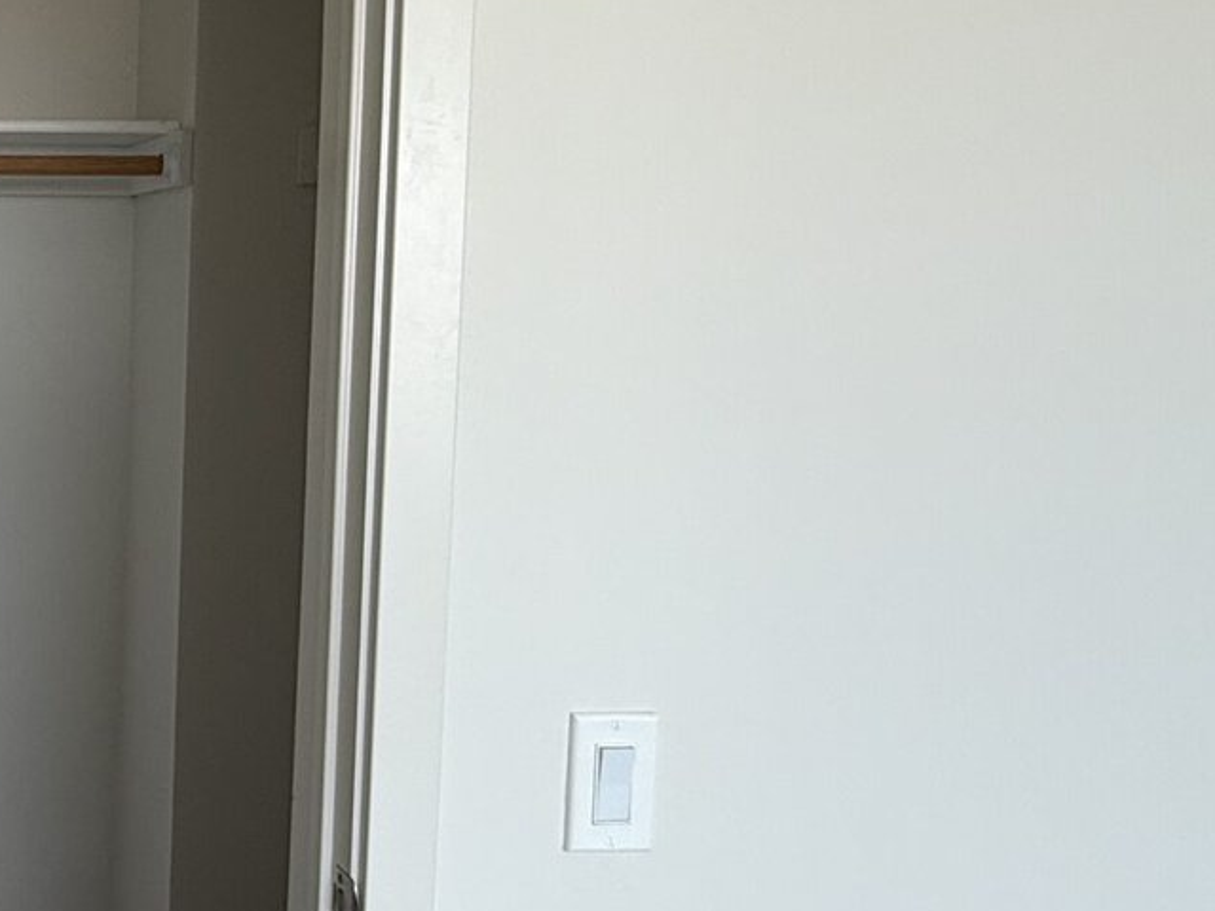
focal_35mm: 42
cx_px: -211
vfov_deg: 34.3
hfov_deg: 35.9
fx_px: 1474
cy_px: 378
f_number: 2.2
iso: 80
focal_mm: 2.22
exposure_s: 1/99
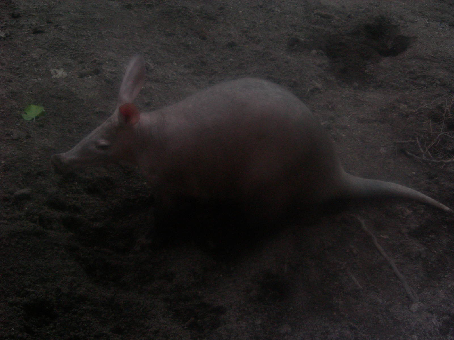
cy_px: 170
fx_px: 669
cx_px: 227
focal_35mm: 51
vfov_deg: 28.6
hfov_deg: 37.5
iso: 200
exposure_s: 1/60.1
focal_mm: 10.6
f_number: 3.2
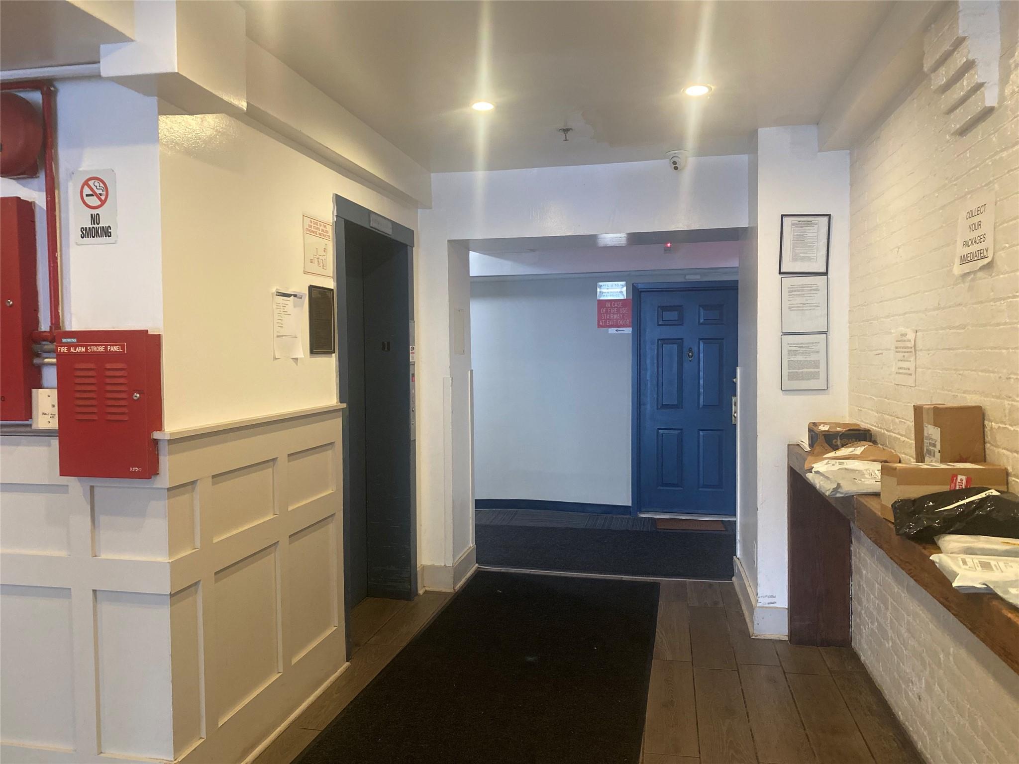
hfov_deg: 67.3
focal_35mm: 26
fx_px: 765
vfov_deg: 53.1
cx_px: 510
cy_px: 382
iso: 320
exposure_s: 1/60
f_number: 1.8
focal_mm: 4.25
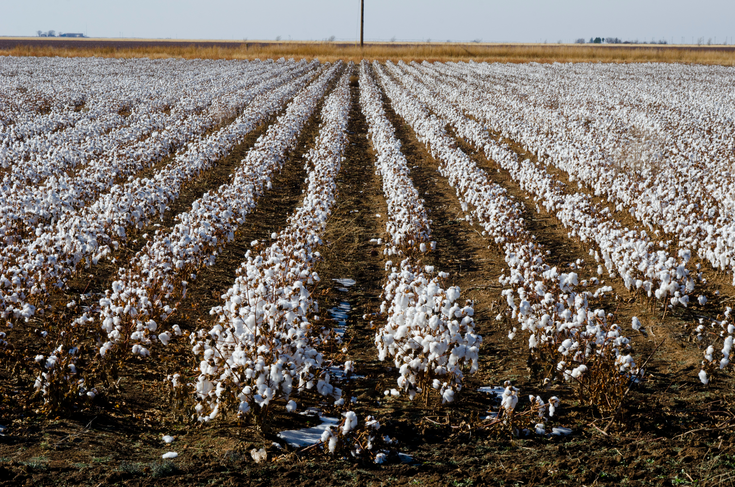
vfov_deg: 13.8
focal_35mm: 99
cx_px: 368
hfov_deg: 20.7
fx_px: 2017
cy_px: 244
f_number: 18
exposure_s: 1/200
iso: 100
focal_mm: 66
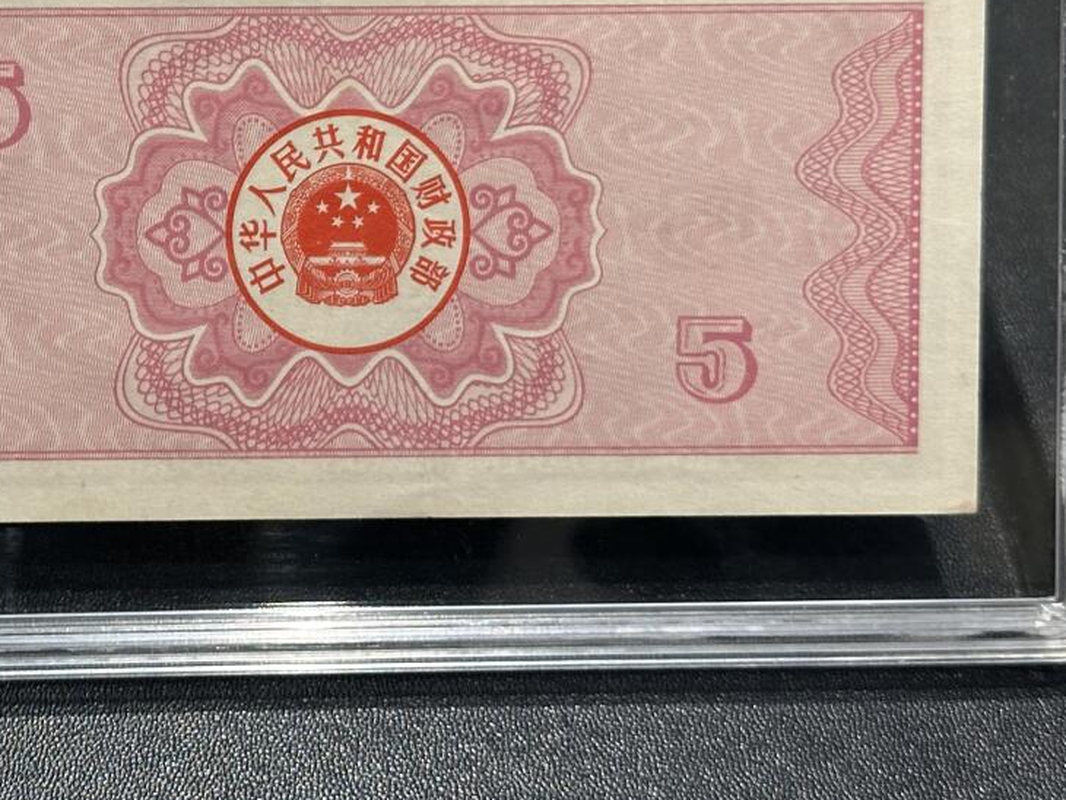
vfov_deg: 16.0
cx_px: 54
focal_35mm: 92
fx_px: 2834
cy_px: 164
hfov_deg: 20.7
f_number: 1.78
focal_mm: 6.86
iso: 125
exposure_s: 1/50
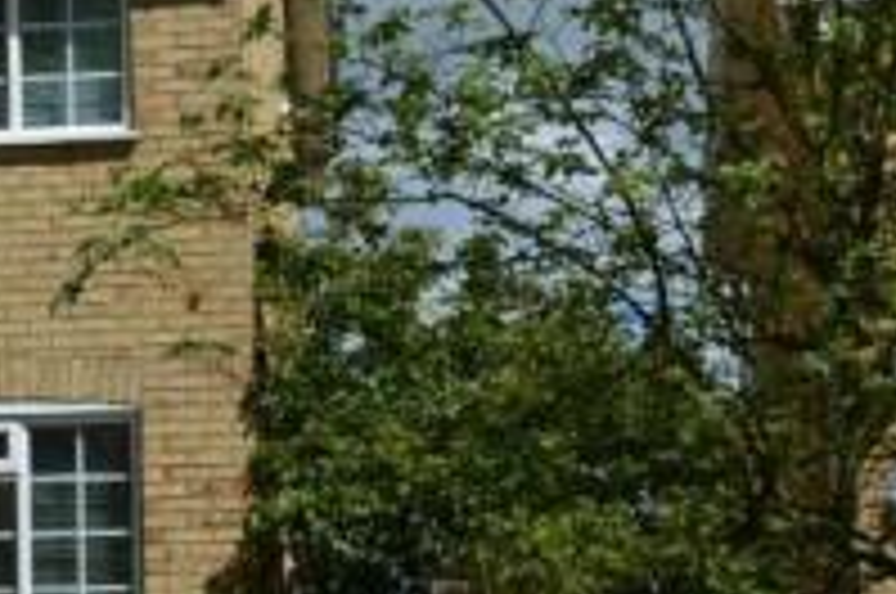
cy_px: 428
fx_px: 3926
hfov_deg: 12.3
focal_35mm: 158
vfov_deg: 8.6
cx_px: -504
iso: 100
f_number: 8
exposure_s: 1/250
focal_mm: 32
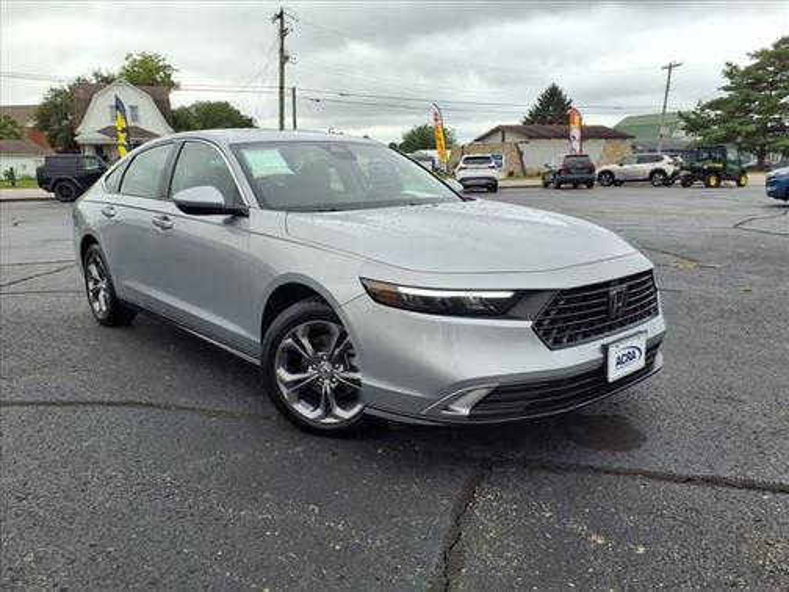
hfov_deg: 65.3
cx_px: 394
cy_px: 296
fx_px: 615
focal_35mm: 27
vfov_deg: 51.4
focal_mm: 3.58
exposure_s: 1/435
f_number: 1.9
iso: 40
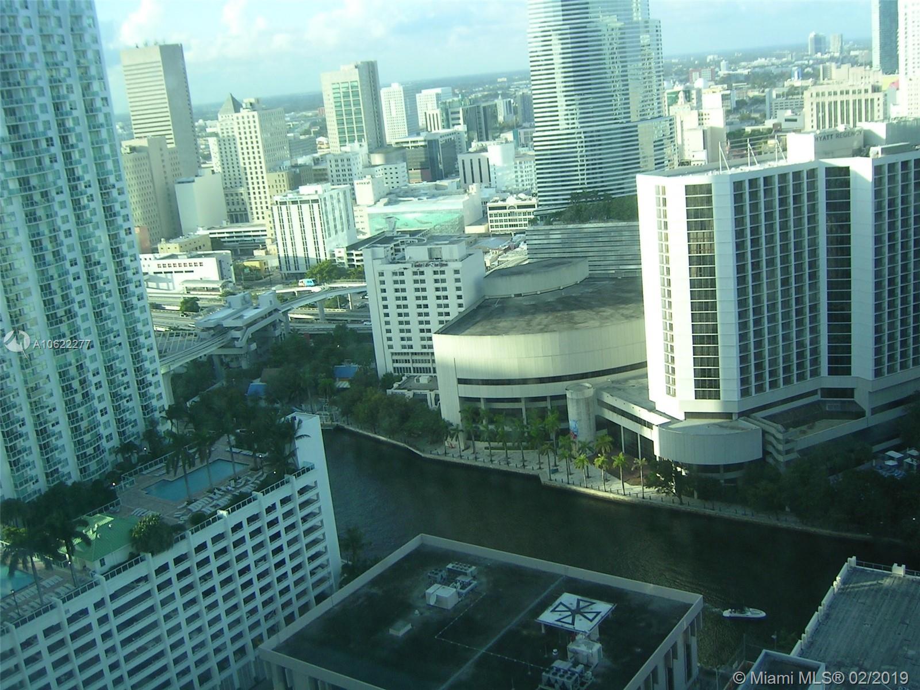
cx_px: 460
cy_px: 345
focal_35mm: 36
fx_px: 957
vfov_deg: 39.7
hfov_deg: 51.4
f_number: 2.8
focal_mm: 5.6
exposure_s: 1/233
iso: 50
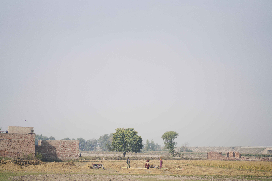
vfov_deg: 16.1
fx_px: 642
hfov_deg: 23.9
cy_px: 90
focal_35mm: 85
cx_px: 136
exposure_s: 1/8000
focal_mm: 85
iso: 100
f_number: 1.4
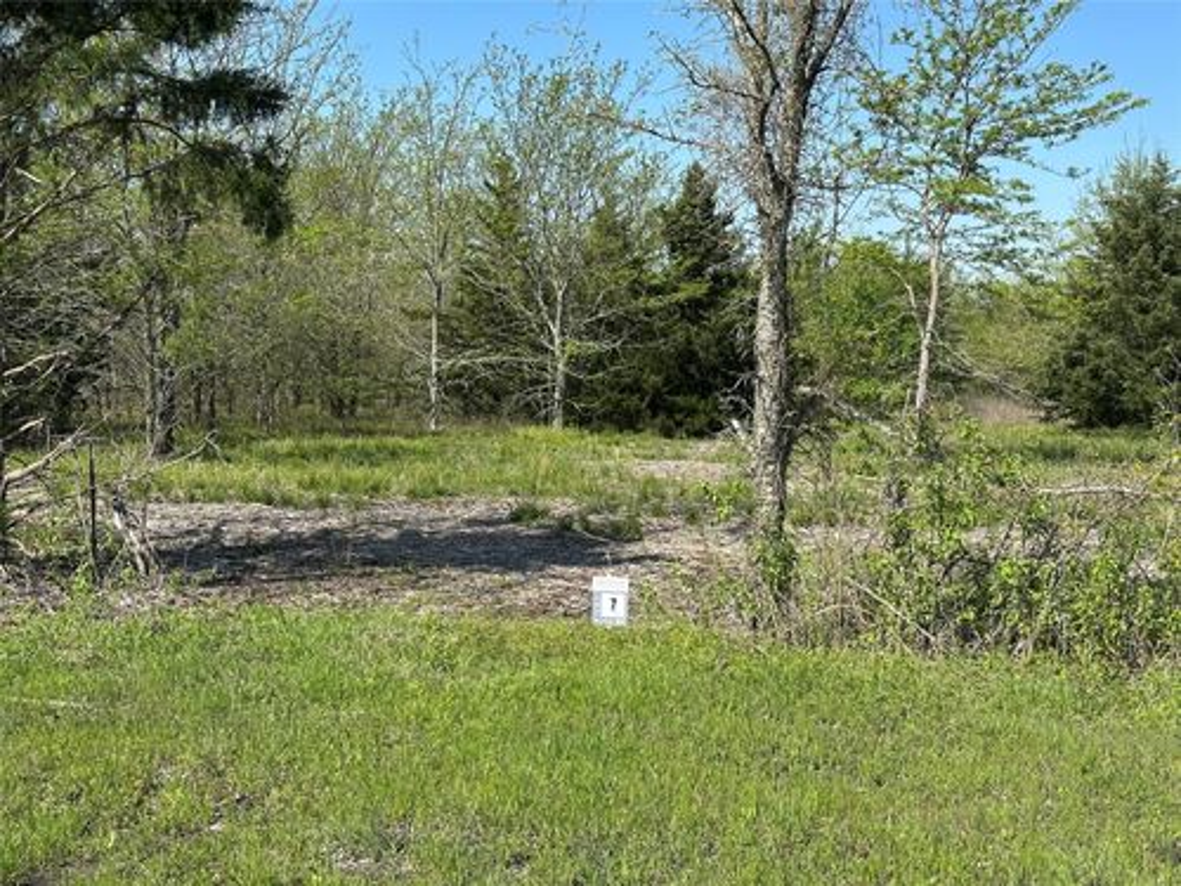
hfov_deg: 39.7
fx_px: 1638
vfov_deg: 30.3
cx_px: 590
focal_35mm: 48
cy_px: 443
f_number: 1.78
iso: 64
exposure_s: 1/2809
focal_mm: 6.86
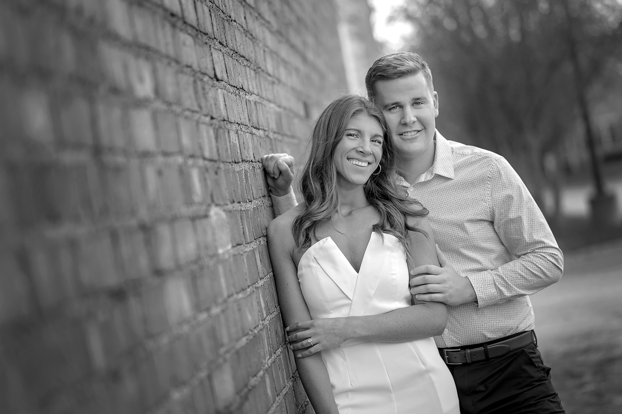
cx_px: 311
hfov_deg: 23.9
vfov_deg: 16.1
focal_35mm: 85
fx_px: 1468
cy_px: 207
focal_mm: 85
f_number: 2
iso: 200
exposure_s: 1/500
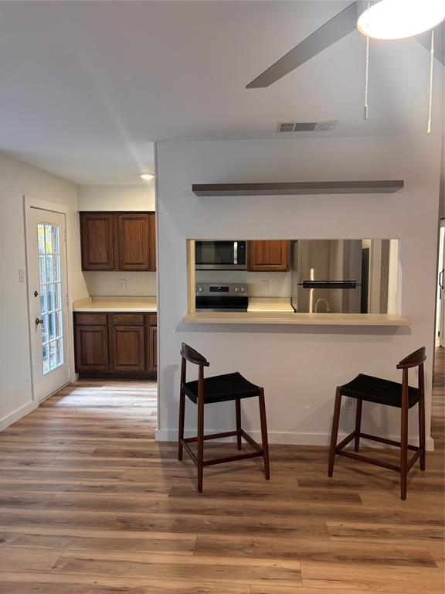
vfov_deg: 67.3
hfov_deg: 53.1
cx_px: 222
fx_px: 446
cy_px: 297
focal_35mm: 26
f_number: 1.6
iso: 200
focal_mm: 5.96
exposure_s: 1/60
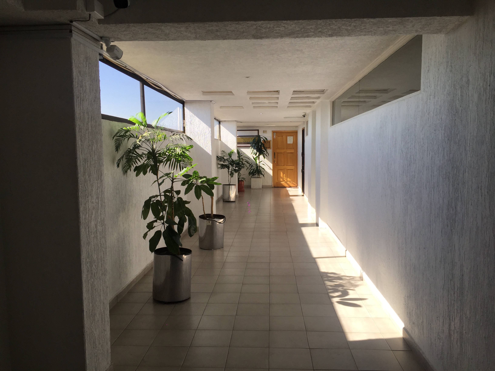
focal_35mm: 29
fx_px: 415
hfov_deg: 61.7
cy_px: 186
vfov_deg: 48.2
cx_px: 248
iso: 32
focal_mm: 4.15
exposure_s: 1/286
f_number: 2.2
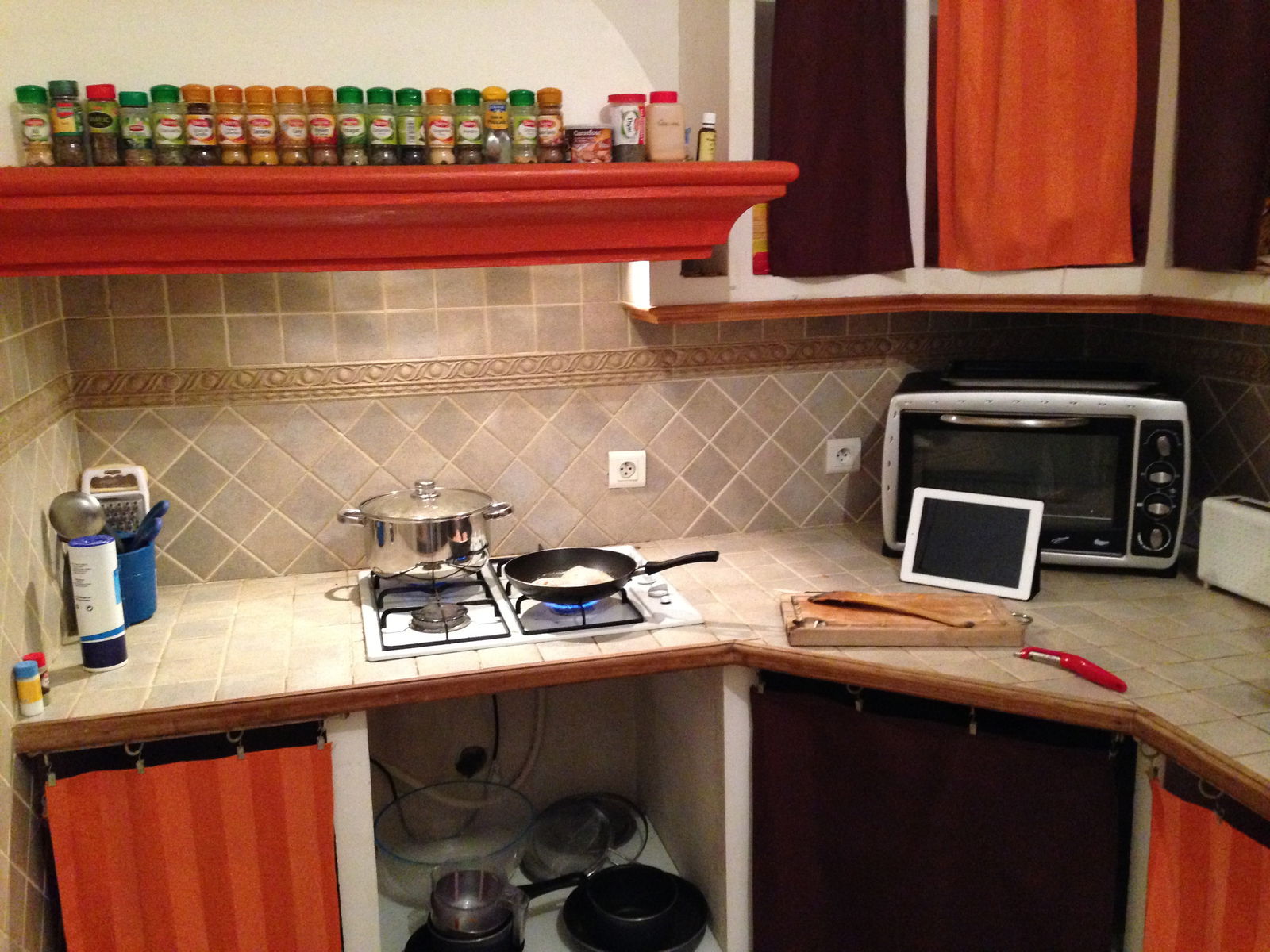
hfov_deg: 55.4
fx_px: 1211
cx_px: 635
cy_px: 476
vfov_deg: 42.9
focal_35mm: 33
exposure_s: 1/17
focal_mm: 4.12
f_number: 2.4
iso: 500
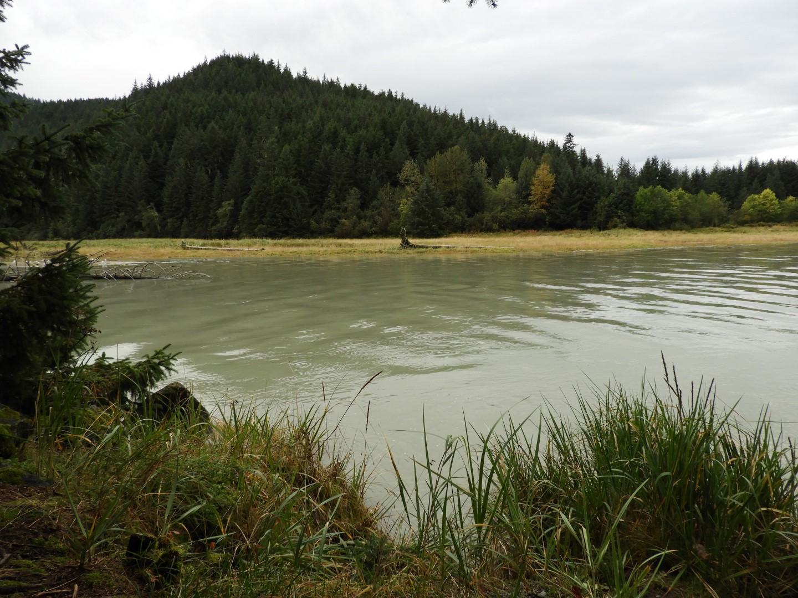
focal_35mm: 24
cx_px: 399
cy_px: 299
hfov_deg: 71.6
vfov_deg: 56.8
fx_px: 553
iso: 100
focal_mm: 4.3
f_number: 3.3
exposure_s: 1/500
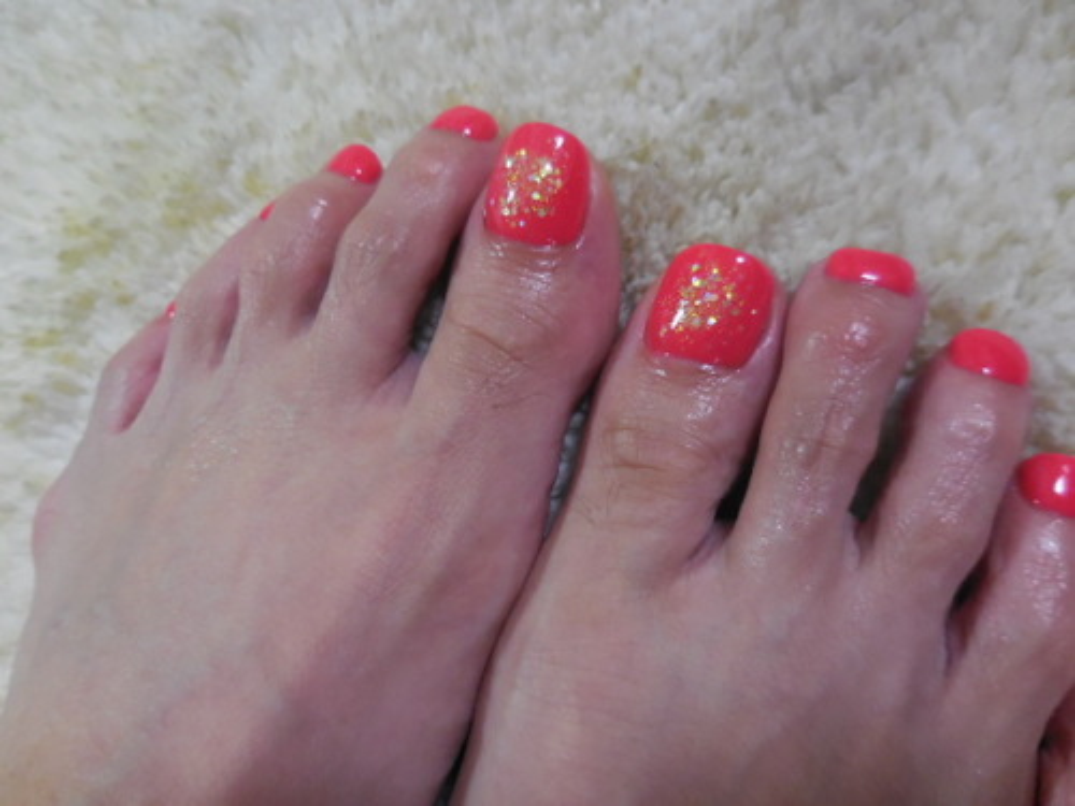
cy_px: 403
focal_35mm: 25
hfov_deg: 69.4
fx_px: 776
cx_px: 538
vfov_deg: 54.9
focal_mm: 4.5
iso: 400
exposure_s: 1/30
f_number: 3.3
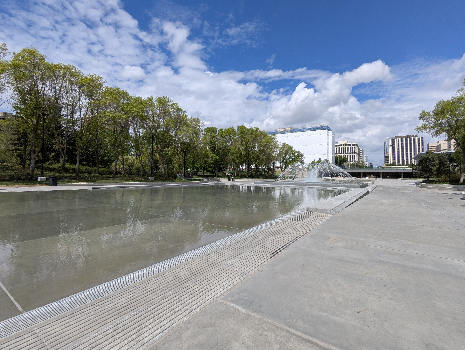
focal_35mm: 16
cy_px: 175
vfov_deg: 78.2
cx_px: 232
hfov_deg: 94.4
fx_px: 215
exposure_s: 1/3448
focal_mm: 2.35
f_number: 2.2
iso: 53
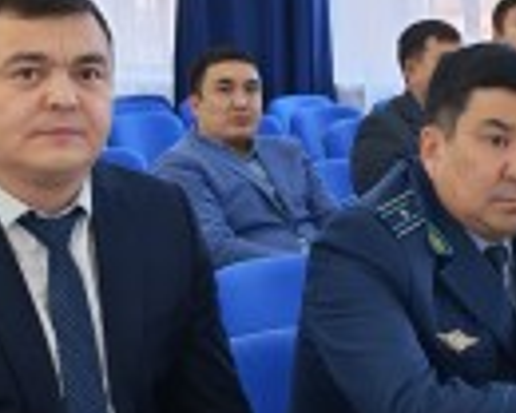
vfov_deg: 13.3
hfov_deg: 16.4
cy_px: 129
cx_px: 425
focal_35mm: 116
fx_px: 1772
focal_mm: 6.12
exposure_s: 1/100
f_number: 1.9
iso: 250
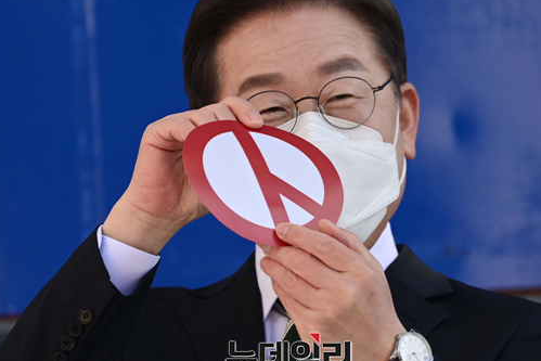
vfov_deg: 3.1
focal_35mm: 449
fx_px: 6749
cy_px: 165
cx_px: 286
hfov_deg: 4.6
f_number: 5.6
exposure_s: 1/200
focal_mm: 350
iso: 125
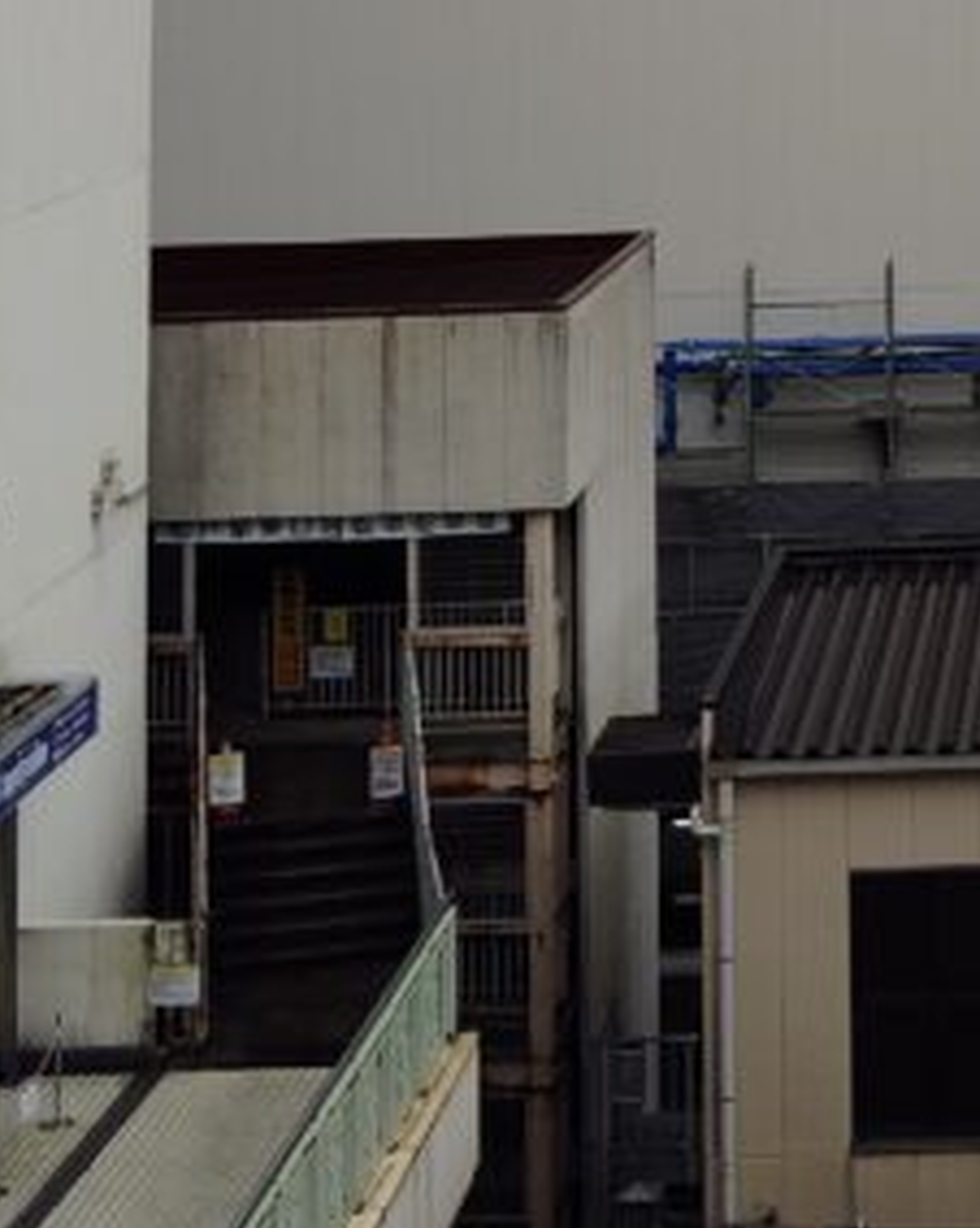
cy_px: -564
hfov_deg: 15.0
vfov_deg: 17.6
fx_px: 3593
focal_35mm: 99
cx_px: 1169
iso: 50
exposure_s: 1/177
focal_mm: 4.22
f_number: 1.8
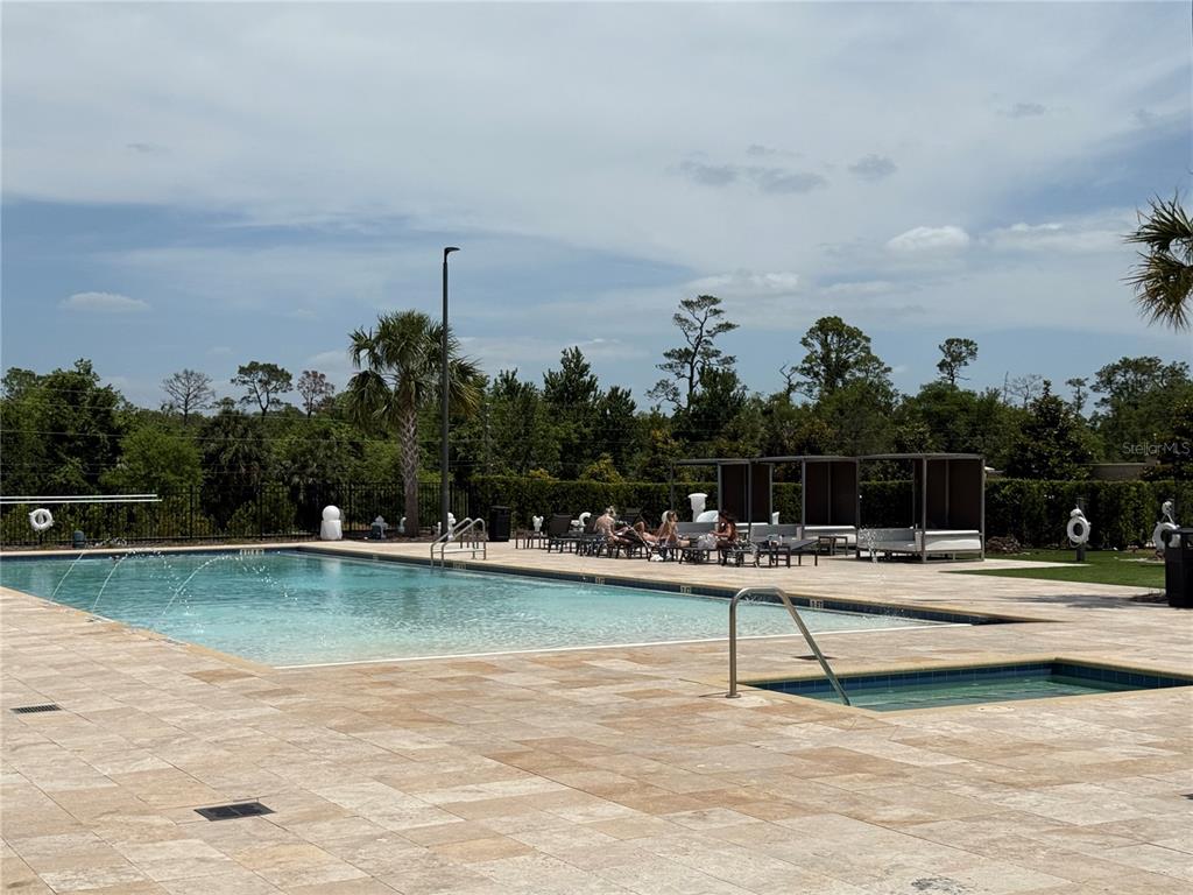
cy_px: 448
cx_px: 596
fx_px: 1654
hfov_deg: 39.7
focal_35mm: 48
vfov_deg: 30.3
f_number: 1.78
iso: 80
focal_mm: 6.76
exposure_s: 1/11364
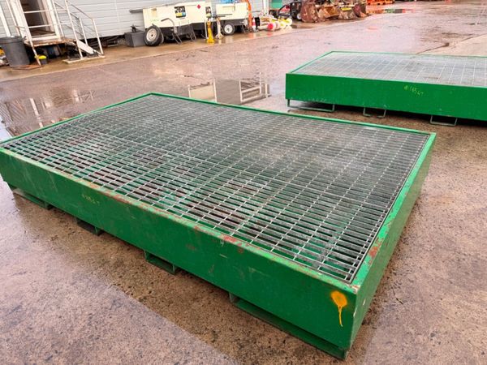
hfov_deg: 71.6
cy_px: 182
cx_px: 244
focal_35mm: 24
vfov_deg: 56.8
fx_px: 338
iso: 80
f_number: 1.78
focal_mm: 6.76
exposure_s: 1/702
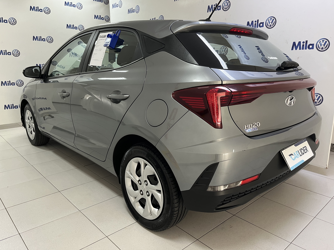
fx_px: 251
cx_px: 167
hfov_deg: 67.3
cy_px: 125
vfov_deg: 53.1
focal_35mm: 26
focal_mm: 5.1
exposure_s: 1/60
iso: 125
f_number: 1.6
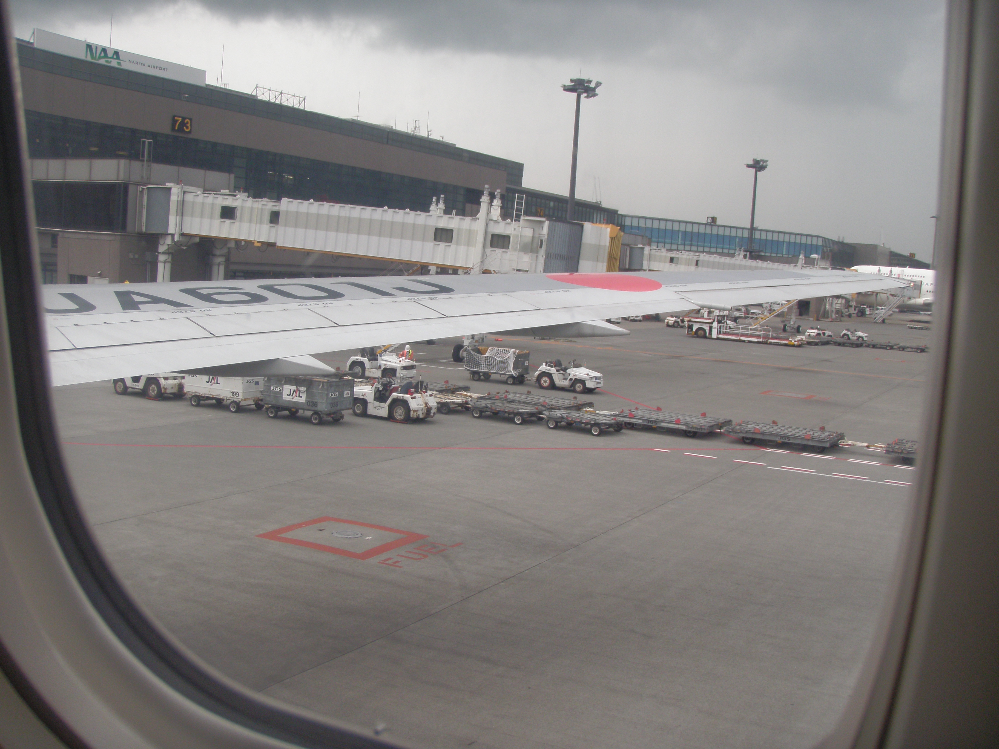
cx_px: 500
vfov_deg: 37.7
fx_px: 1097
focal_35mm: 38
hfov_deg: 49.0
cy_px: 374
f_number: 3.5
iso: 80
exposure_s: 1/500
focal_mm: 6.7
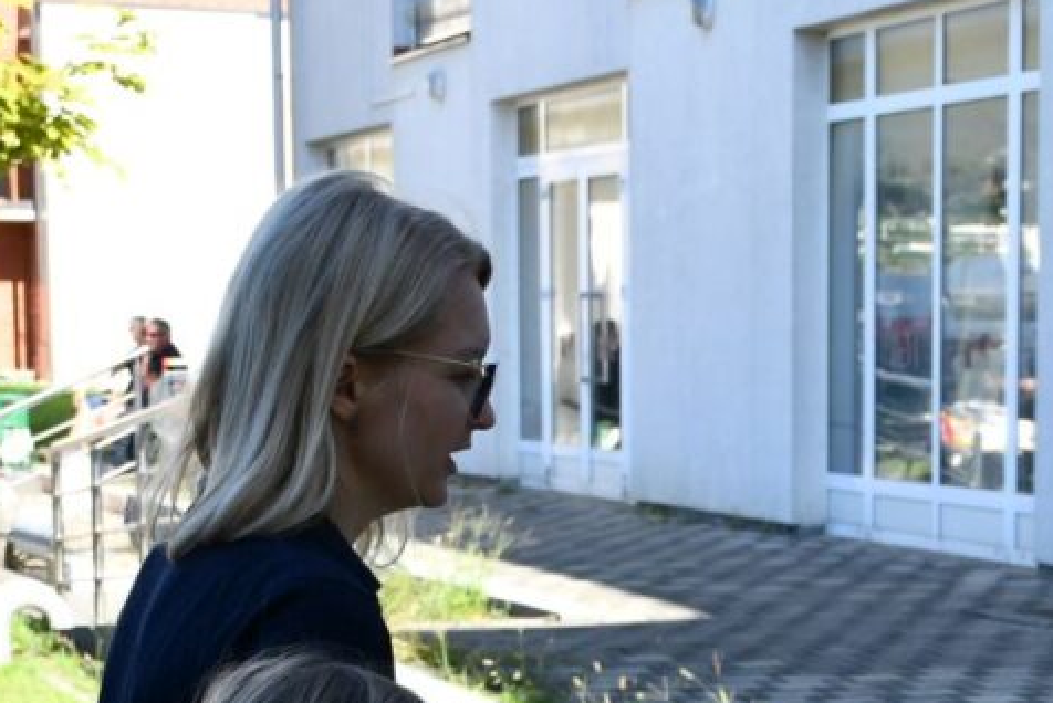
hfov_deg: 16.9
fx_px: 3483
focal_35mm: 119
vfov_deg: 11.2
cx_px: 1009
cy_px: 922
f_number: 7.1
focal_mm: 30
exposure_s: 1/250
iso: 200
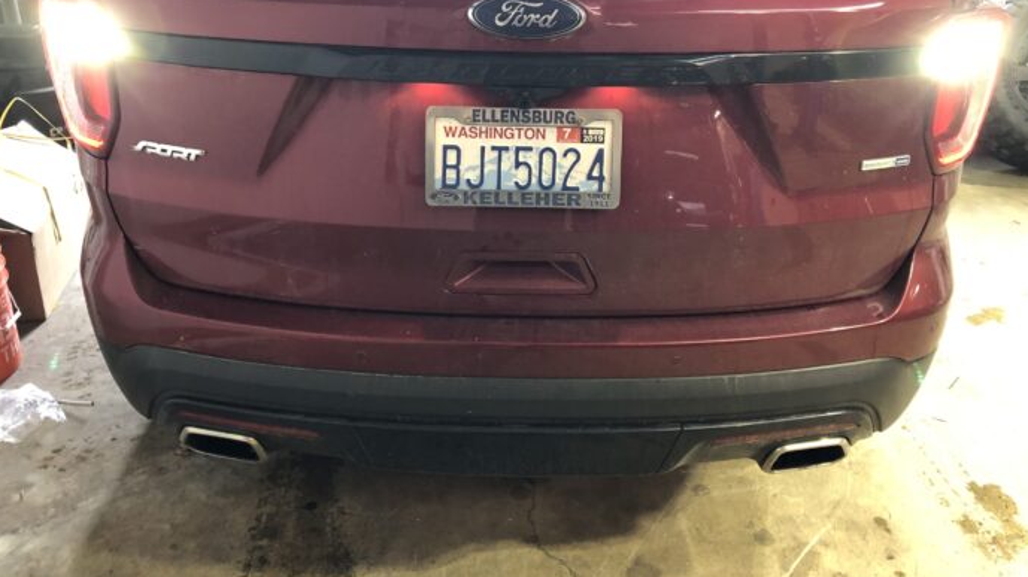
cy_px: 220
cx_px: 516
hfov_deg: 62.6
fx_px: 845
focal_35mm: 31
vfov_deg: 37.5
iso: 100
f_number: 1.8
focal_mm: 3.99
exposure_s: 1/11
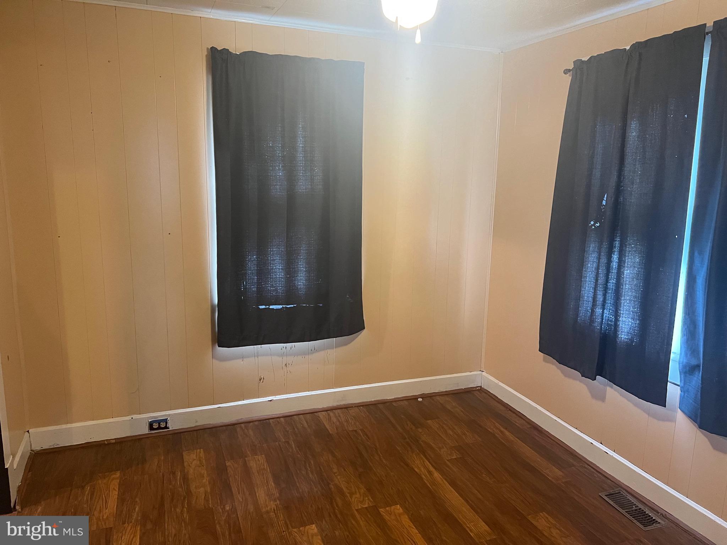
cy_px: 272
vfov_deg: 53.1
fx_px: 546
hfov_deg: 67.3
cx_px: 364
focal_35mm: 26
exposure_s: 1/60
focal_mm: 5.7
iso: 400
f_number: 1.5
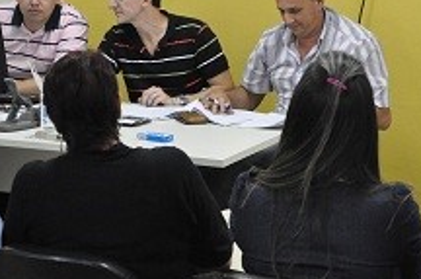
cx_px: 210
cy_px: -13
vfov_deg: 11.6
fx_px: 1355
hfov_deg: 17.7
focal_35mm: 116
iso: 3200
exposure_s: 1/60
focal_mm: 35
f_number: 8
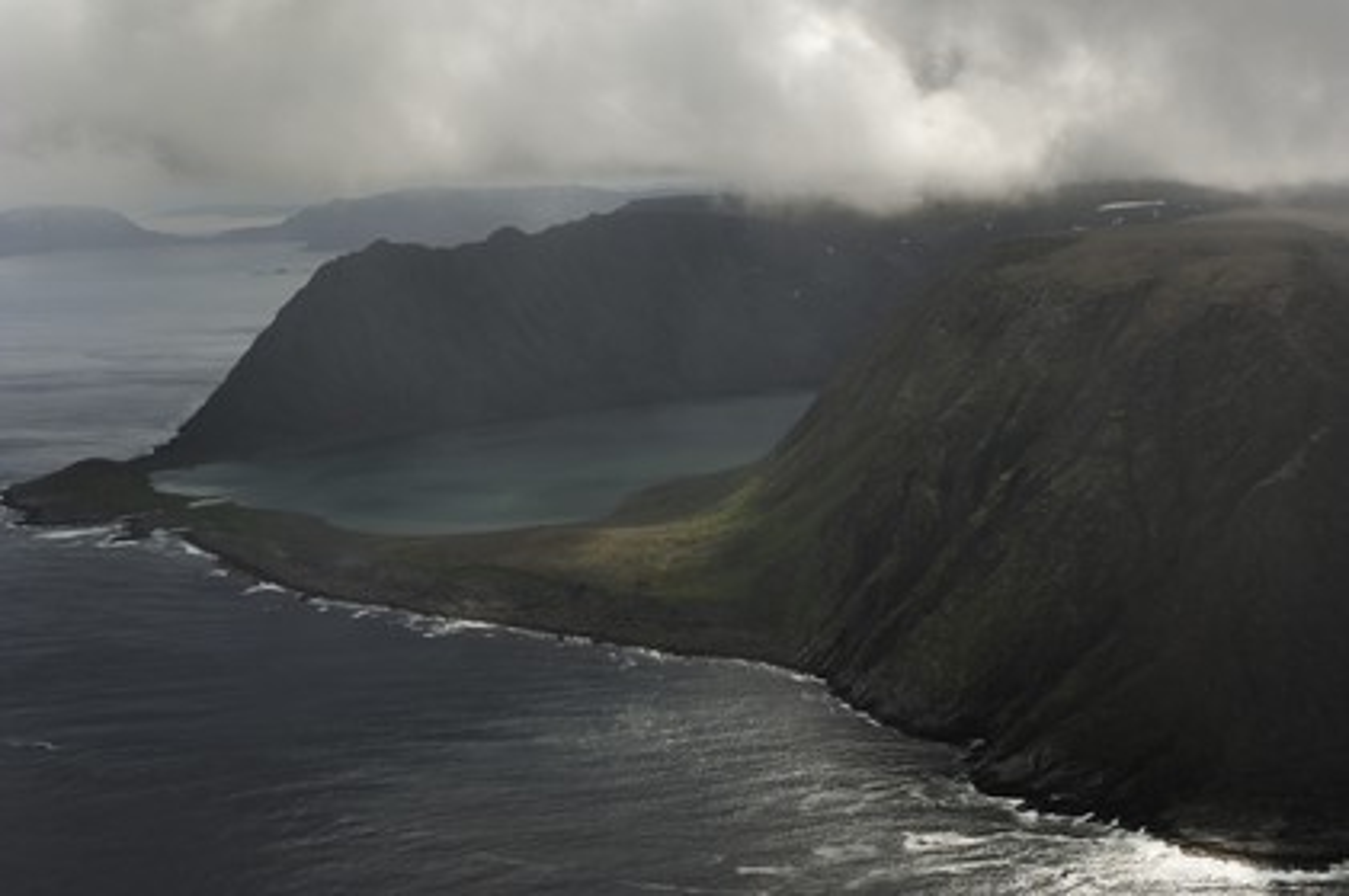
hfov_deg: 38.9
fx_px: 1910
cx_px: 674
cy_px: 448
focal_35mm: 51
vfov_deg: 26.4
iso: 100
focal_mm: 34
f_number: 4
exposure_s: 1/1500
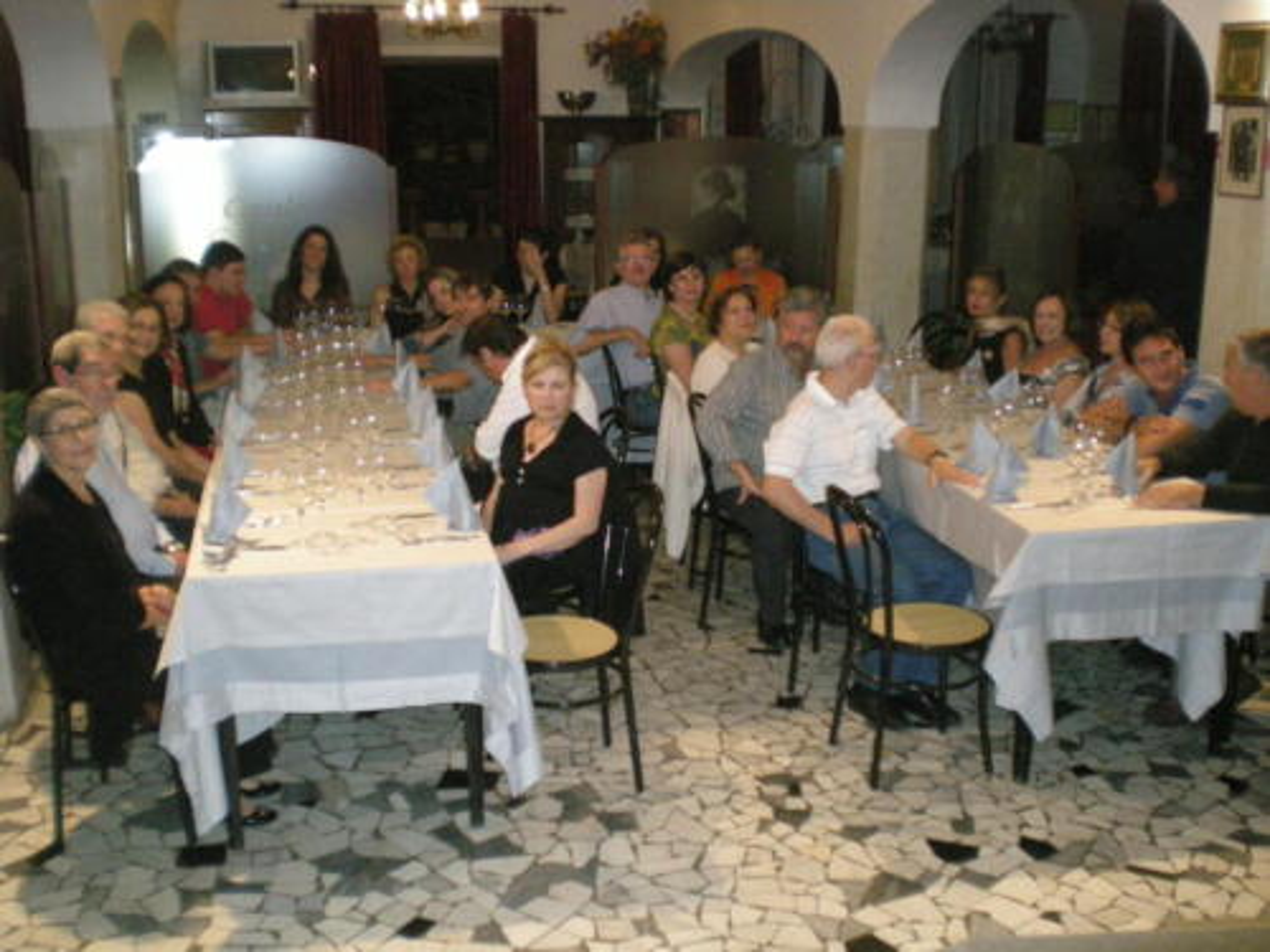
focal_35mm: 38
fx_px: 1394
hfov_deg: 49.0
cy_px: 476
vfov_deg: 37.7
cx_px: 635
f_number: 3.1
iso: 494
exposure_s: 1/60
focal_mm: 6.3
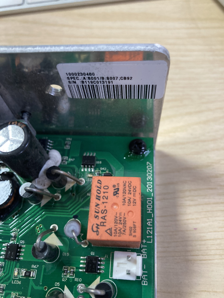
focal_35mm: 28
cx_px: 112
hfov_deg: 49.7
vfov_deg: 63.4
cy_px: 149
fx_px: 242
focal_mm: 3.99
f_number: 1.8
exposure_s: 1/50
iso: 200
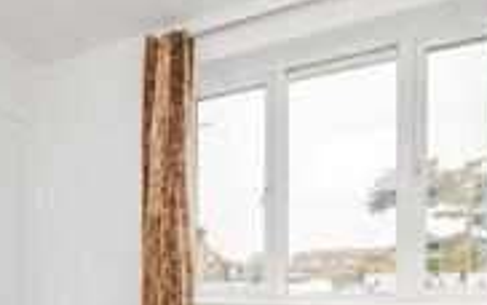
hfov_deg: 57.2
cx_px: 134
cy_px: 312
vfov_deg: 35.4
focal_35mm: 32
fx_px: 425
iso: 320
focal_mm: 12
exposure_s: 1/20
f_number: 9
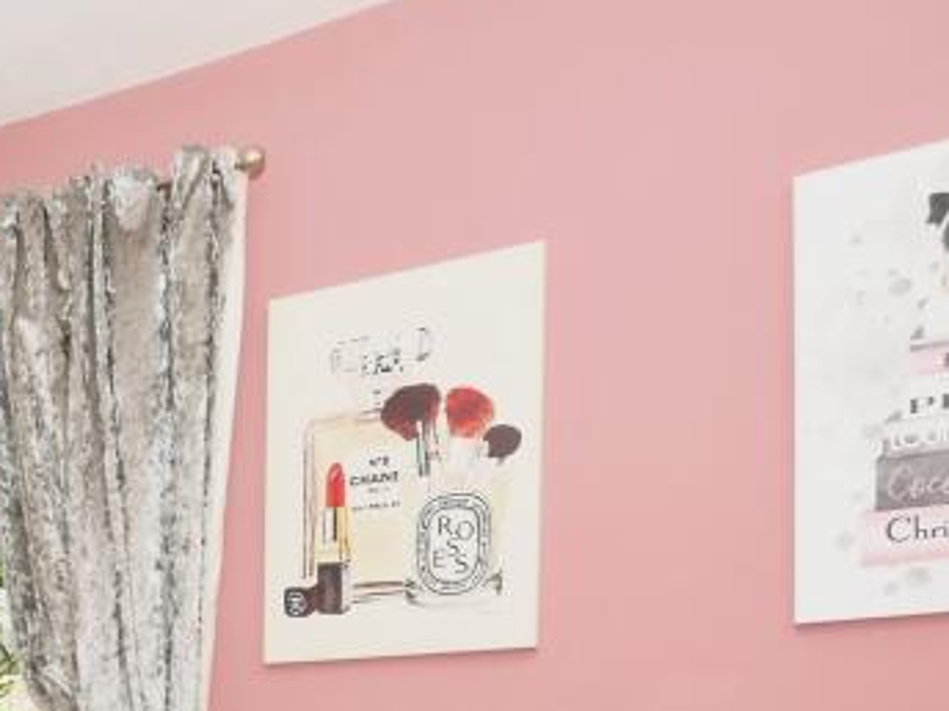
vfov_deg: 29.4
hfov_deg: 39.8
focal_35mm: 43
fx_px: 1179
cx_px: 50
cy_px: 831
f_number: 8
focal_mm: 10
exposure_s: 1/60
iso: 400
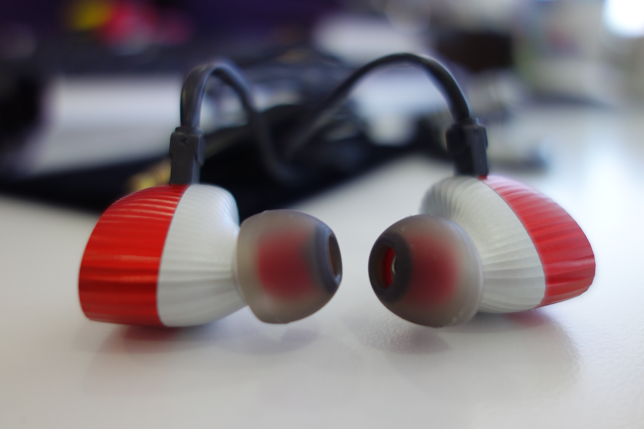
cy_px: 214
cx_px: 322
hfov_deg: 65.5
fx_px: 501
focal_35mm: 28
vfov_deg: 46.4
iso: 125
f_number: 1.8
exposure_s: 1/100
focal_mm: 10.4
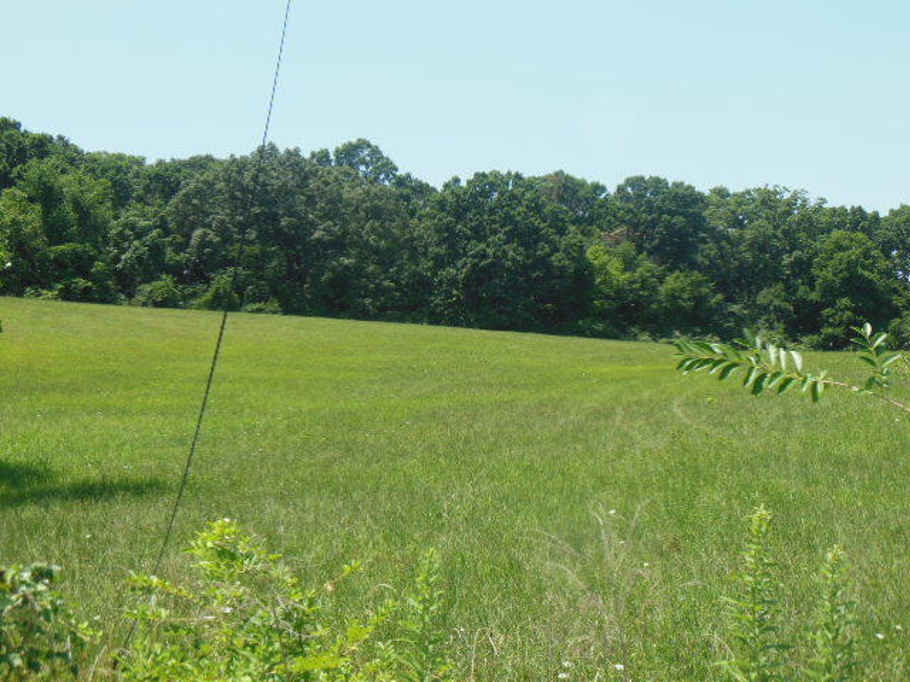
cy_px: 341
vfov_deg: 29.1
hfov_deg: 38.2
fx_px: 1314
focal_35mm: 50
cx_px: 455
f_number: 4
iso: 125
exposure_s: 1/640
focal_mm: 8.9
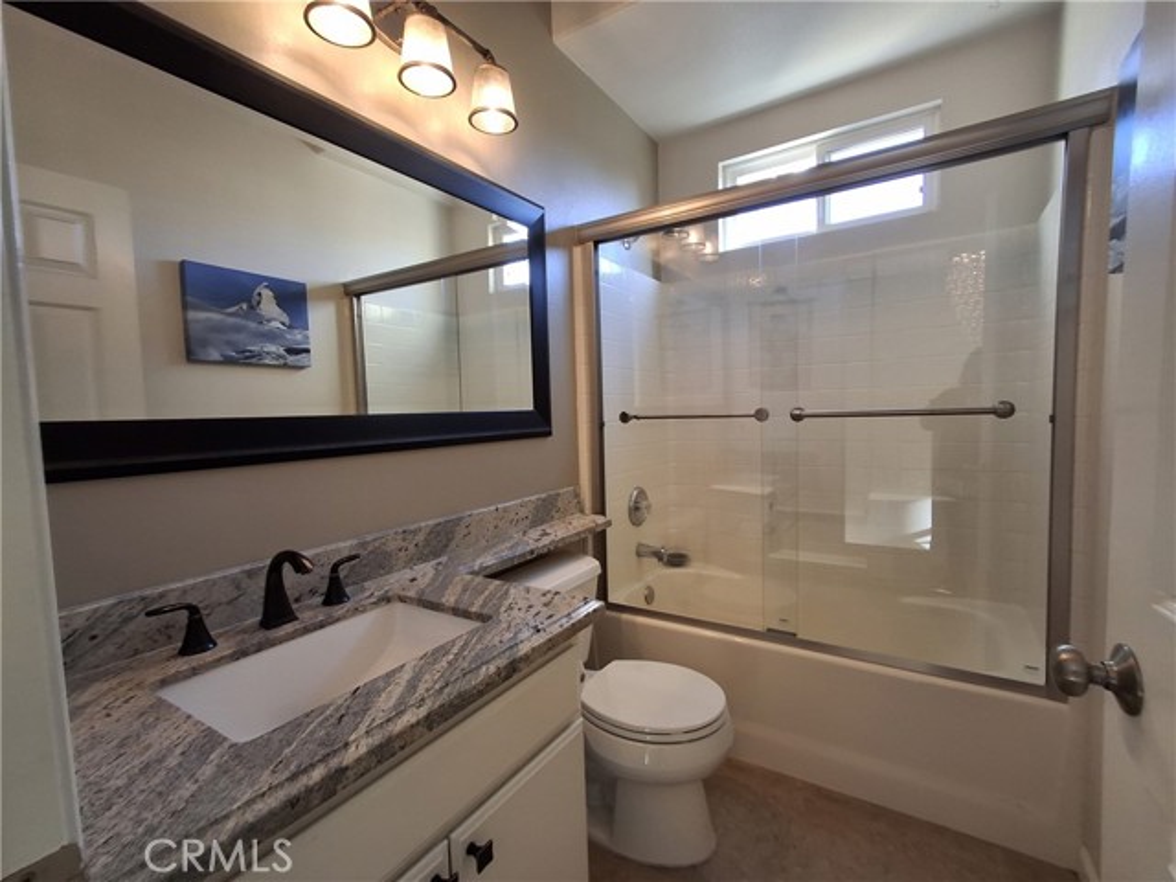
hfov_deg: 94.5
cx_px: 588
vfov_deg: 78.1
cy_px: 441
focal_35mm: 16
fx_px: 544
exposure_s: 1/40
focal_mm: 1.64
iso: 40
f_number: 2.2
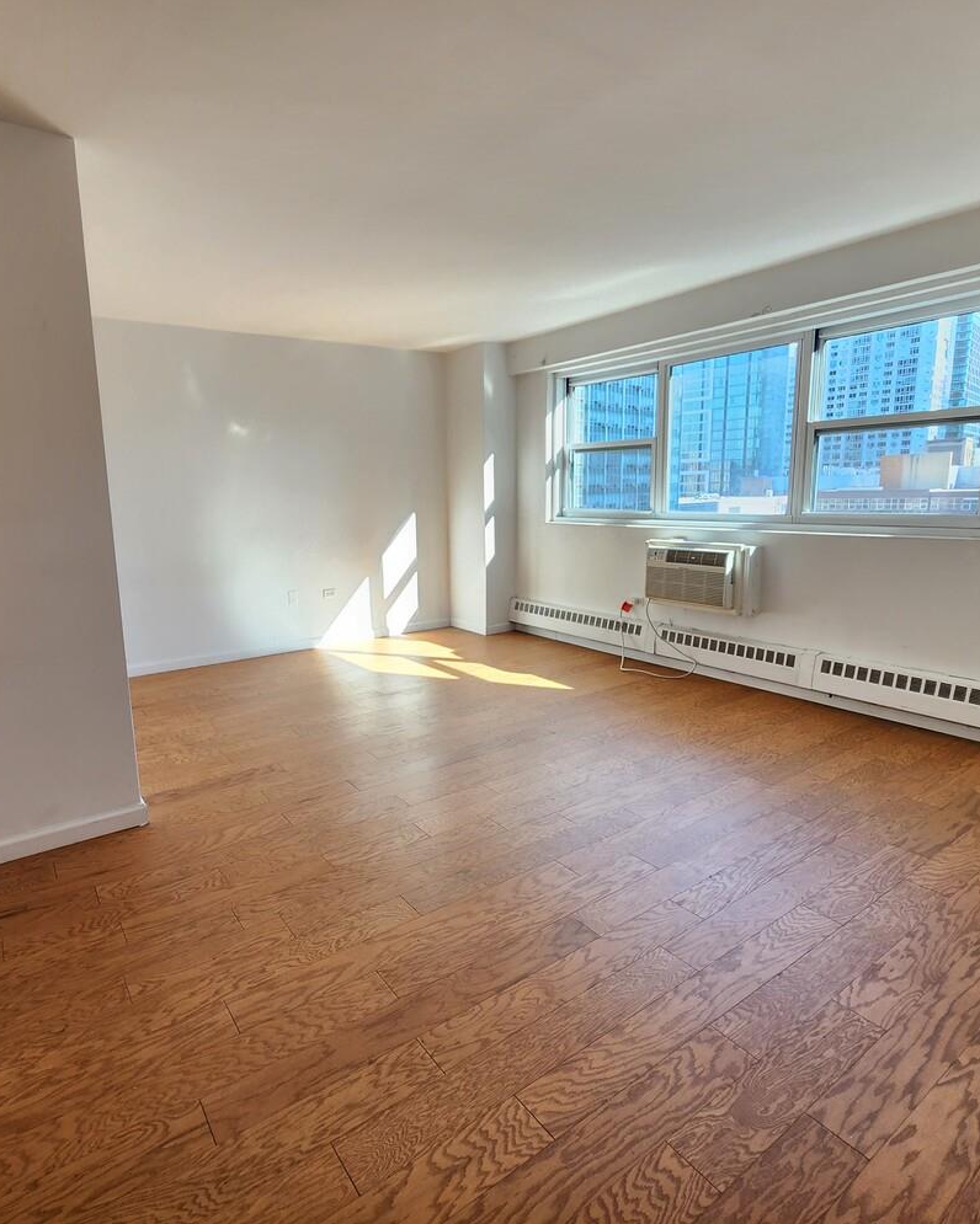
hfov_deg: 76.6
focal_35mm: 17
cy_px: 611
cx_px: 430
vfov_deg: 89.6
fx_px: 616
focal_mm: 2.2
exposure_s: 1/60
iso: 64
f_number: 2.2
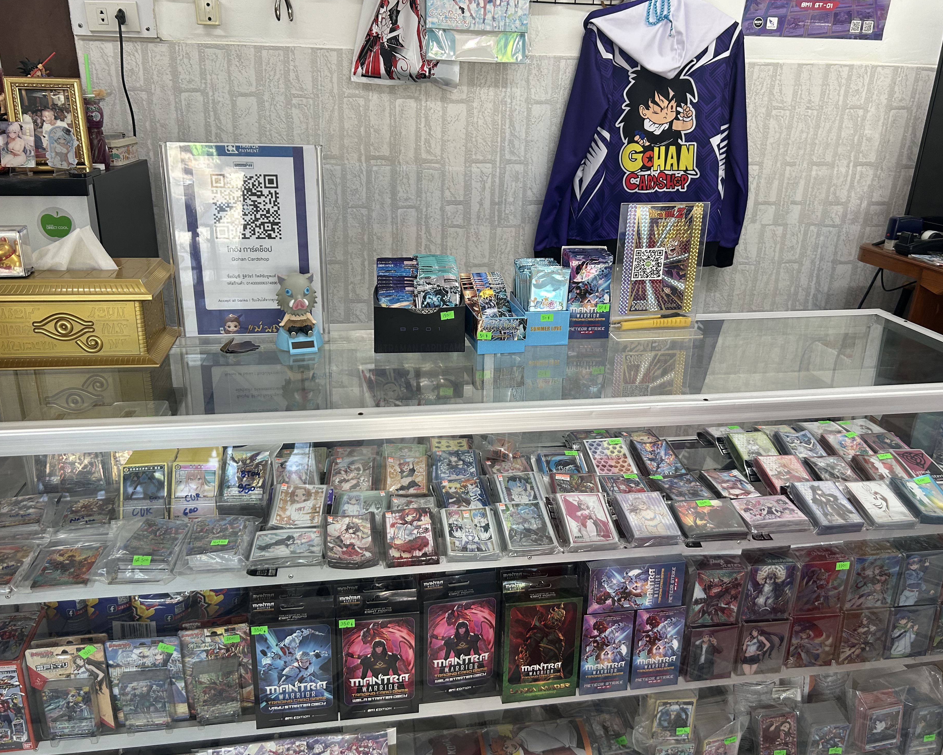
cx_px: 465
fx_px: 782
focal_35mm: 28
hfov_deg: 62.2
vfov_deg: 51.5
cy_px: 367
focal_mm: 5.7
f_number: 1.5
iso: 125
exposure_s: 1/97
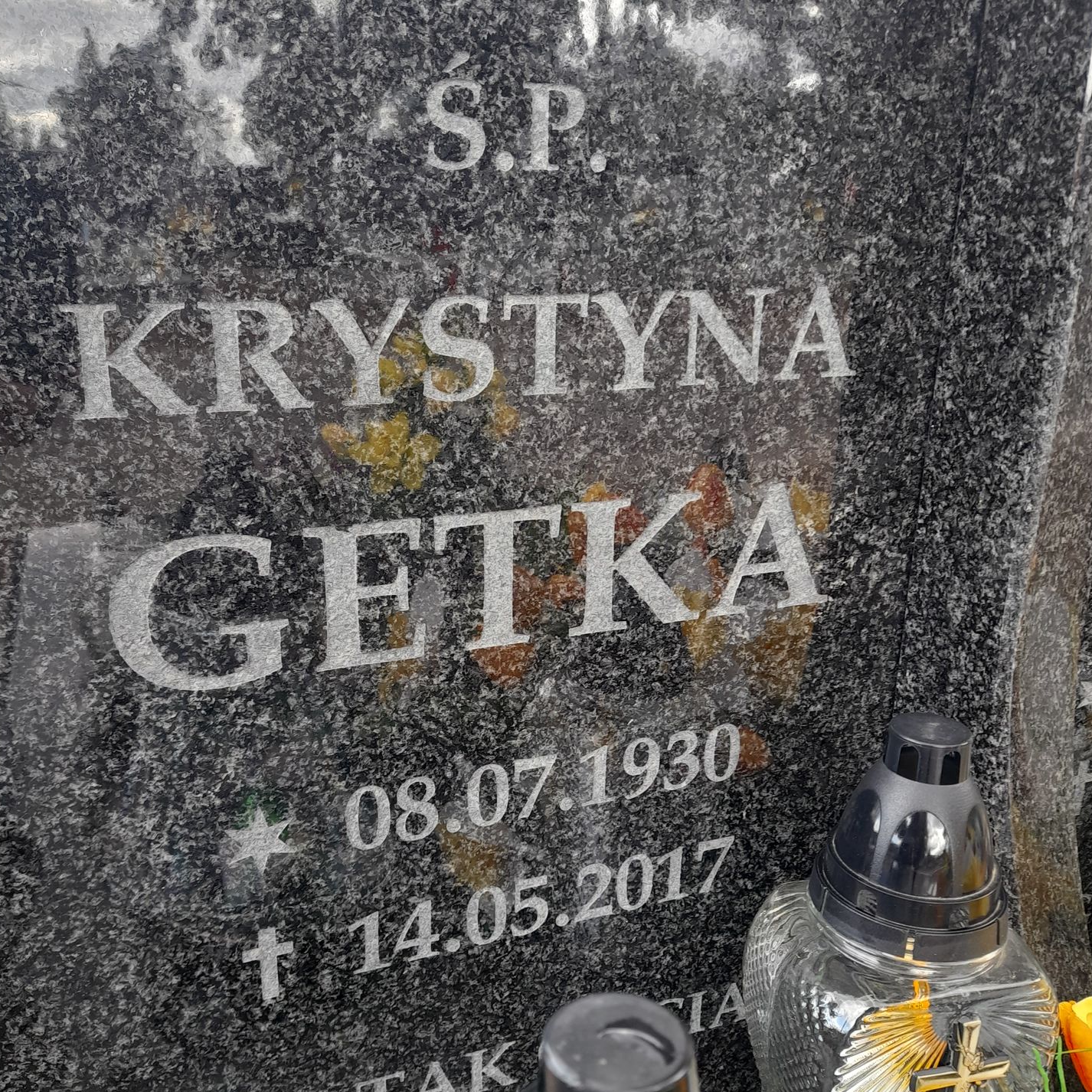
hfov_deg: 52.5
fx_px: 1106
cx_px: 531
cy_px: 581
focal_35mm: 31
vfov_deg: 52.5
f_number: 2
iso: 50
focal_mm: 4.6
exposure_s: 1/50
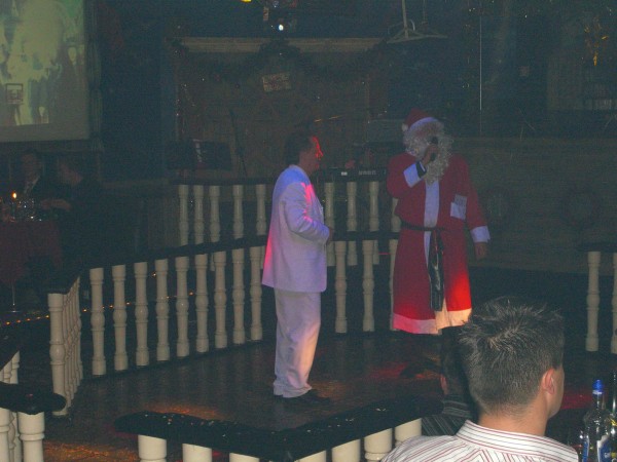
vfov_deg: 18.4
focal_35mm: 80
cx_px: 308
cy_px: 231
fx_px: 1426
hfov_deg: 24.4
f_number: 4.4
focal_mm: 16.6
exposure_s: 1/60
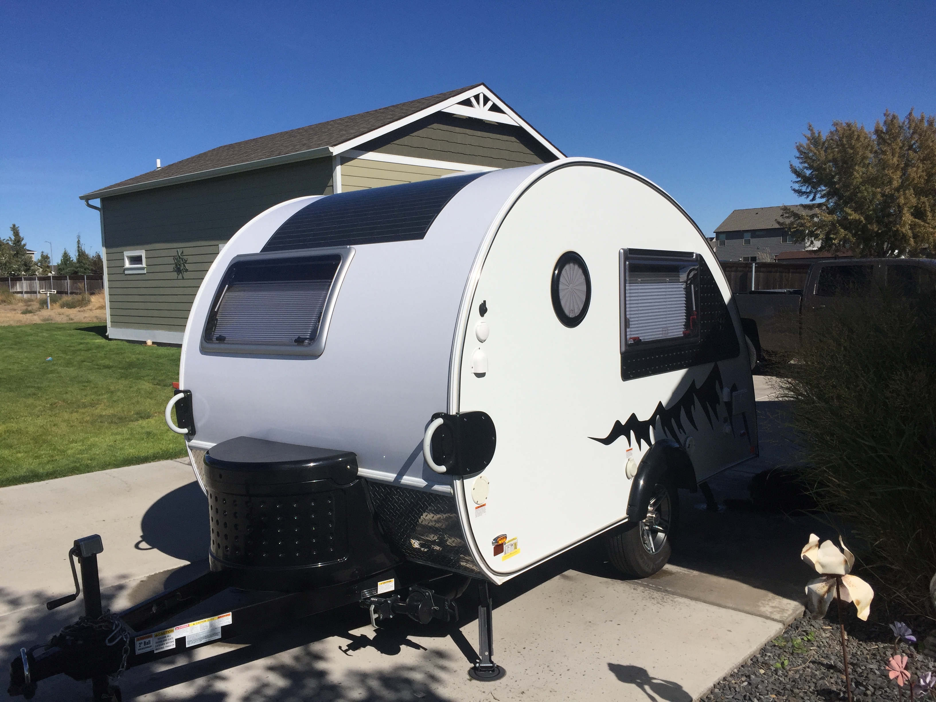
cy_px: 351
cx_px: 468
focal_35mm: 29
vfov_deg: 48.2
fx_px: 784
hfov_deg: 61.7
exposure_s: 1/5650
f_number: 2.2
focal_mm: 4.15
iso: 32
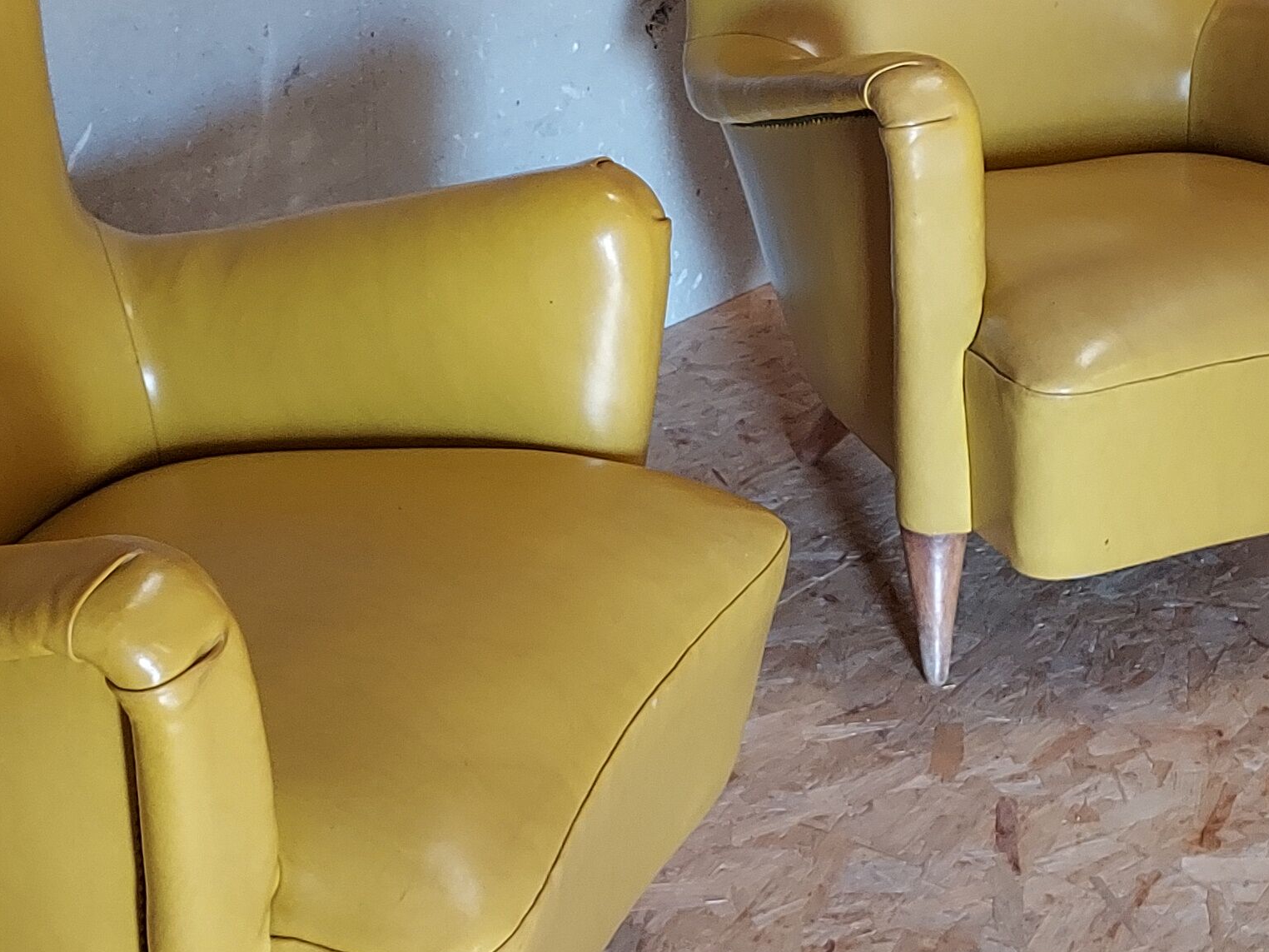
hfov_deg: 30.7
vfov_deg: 23.2
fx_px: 2310
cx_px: 664
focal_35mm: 63
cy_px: 356
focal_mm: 4.6
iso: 320
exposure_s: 1/33
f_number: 1.8
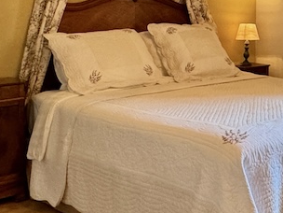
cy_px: 17
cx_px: 351
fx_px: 482
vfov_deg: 24.1
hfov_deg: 28.0
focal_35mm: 59
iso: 250
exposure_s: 1/100
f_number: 2.2
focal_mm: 2.22
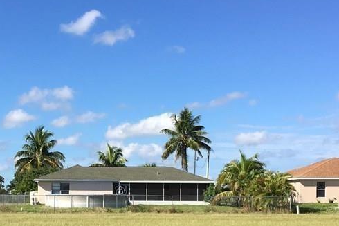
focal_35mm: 63
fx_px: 593
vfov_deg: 21.0
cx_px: 116
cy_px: 212
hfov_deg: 31.7
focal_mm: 4.15
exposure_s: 1/1570
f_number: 2.2
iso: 25
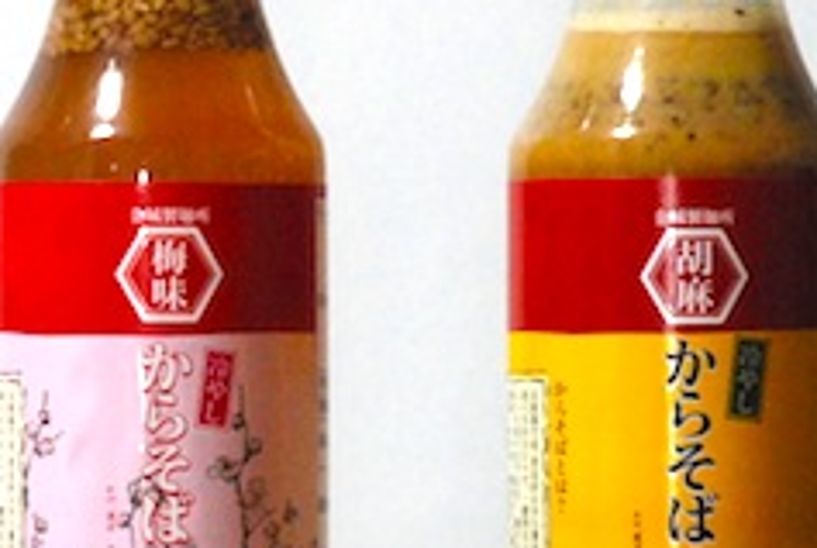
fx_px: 13972
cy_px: 164
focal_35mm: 615
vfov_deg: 2.2
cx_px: 83
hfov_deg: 3.3
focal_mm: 135
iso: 1600
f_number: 5.6
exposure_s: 1/30
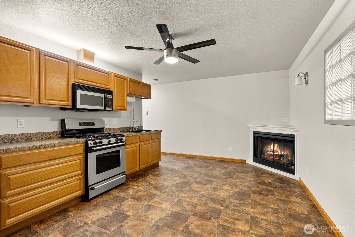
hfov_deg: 96.7
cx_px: 178
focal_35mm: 16
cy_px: 118
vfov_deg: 73.8
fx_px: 158
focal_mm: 16
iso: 500
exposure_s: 1.3
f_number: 9
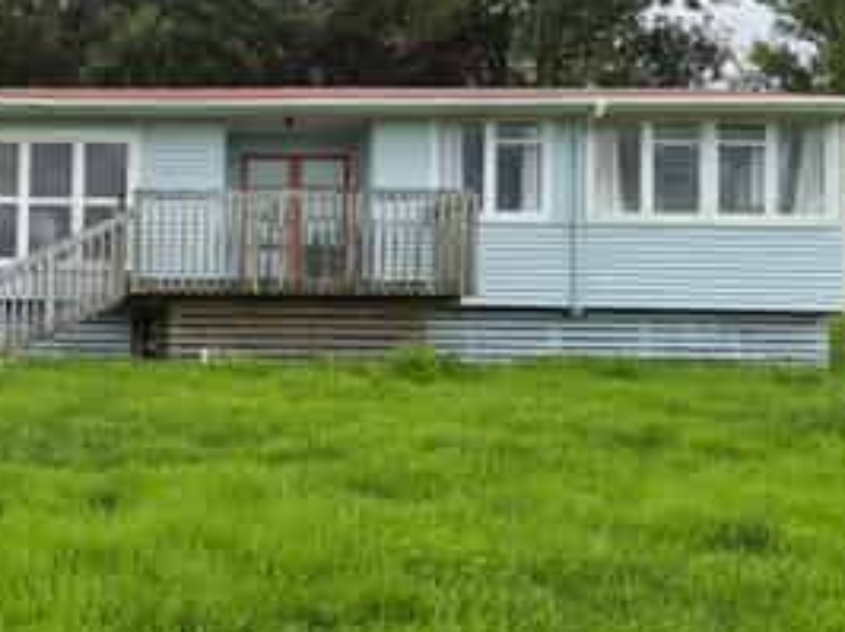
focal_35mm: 57
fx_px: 1390
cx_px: -44
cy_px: 316
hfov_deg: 30.8
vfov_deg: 25.6
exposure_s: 1/5760
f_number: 1.8
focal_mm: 5.4
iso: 80
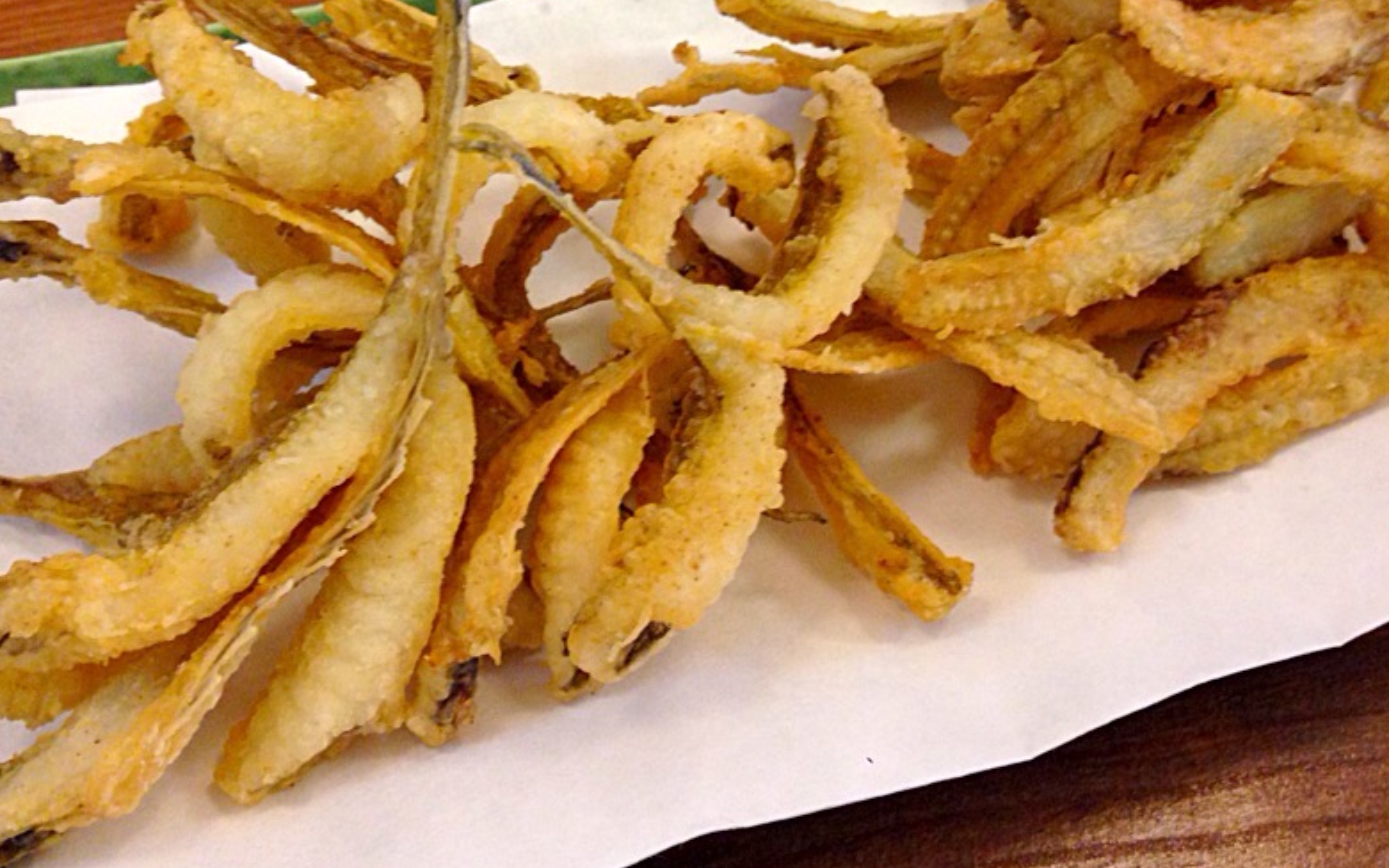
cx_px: 756
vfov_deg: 29.6
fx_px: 1628
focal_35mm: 43
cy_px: 279
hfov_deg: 46.2
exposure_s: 1/20
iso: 160
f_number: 2.4
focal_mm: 4.12
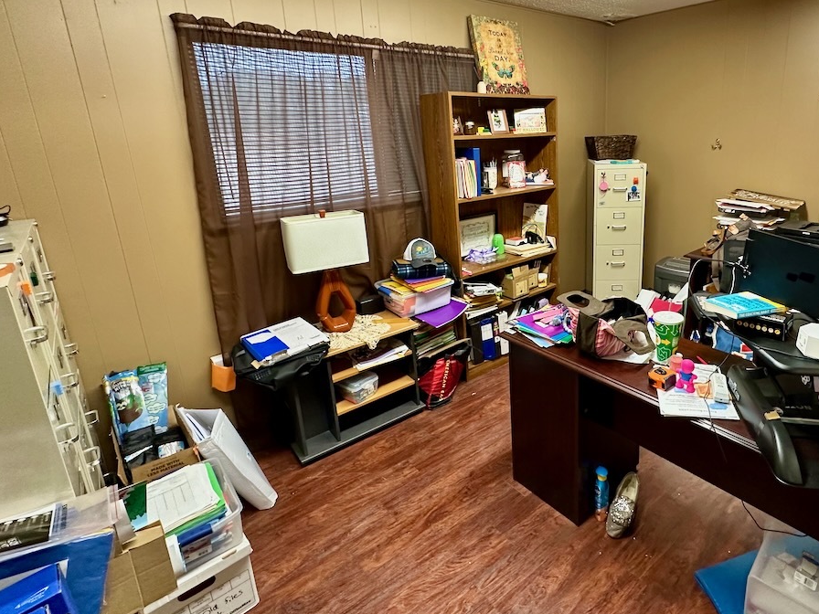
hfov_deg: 79.8
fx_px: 473
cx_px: 525
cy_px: 248
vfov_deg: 65.4
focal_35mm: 20
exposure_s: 1/60
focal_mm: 2.22
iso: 250
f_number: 2.2
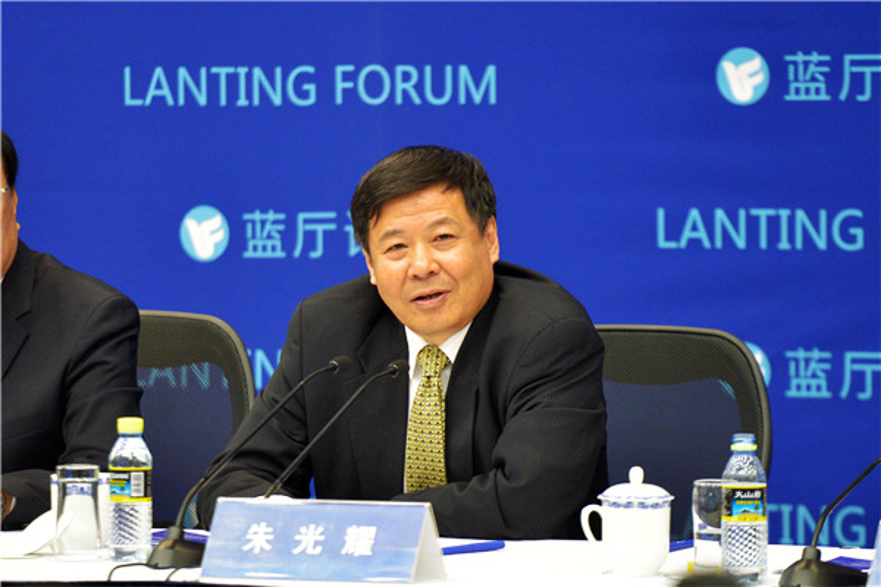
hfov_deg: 10.3
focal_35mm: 200
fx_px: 4894
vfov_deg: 6.9
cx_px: 440
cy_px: 294
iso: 3200
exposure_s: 1/160
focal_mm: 200
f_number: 2.8
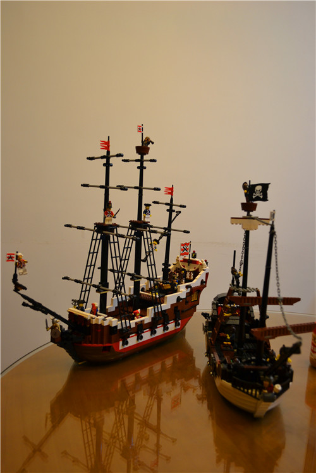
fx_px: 395
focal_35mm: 30
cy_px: 236
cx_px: 158
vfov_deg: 61.9
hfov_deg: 43.6
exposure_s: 1/30
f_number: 3.8
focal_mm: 20
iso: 400
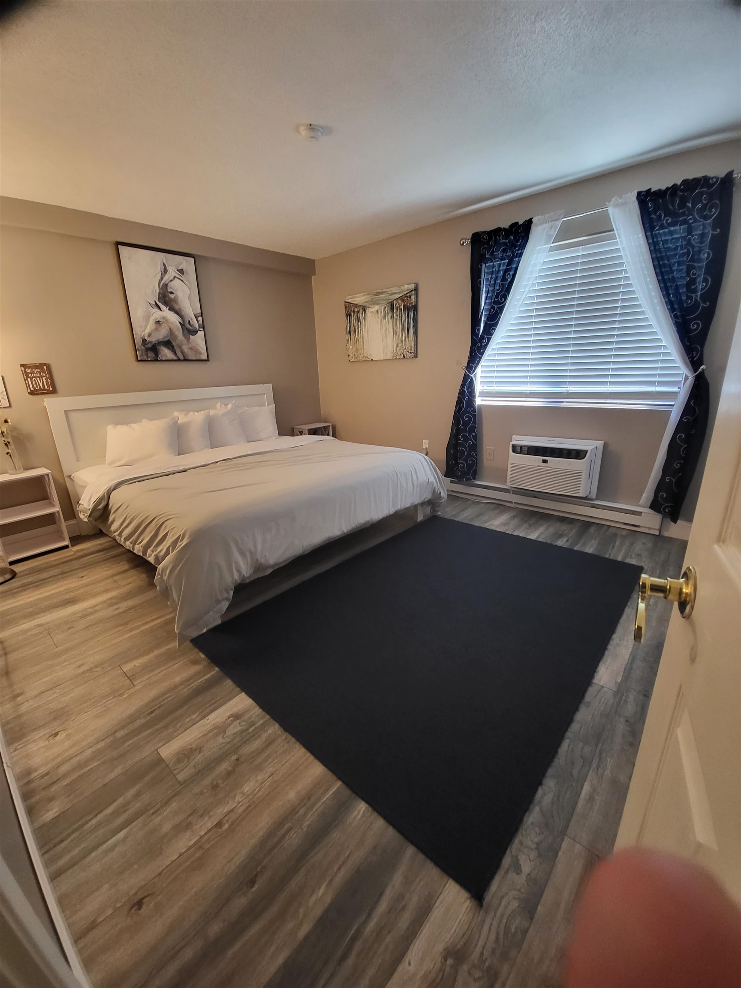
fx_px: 371
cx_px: 370
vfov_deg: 106.2
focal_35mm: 13
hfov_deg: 89.9
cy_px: 494
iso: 320
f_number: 2.2
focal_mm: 1.74
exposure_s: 1/60
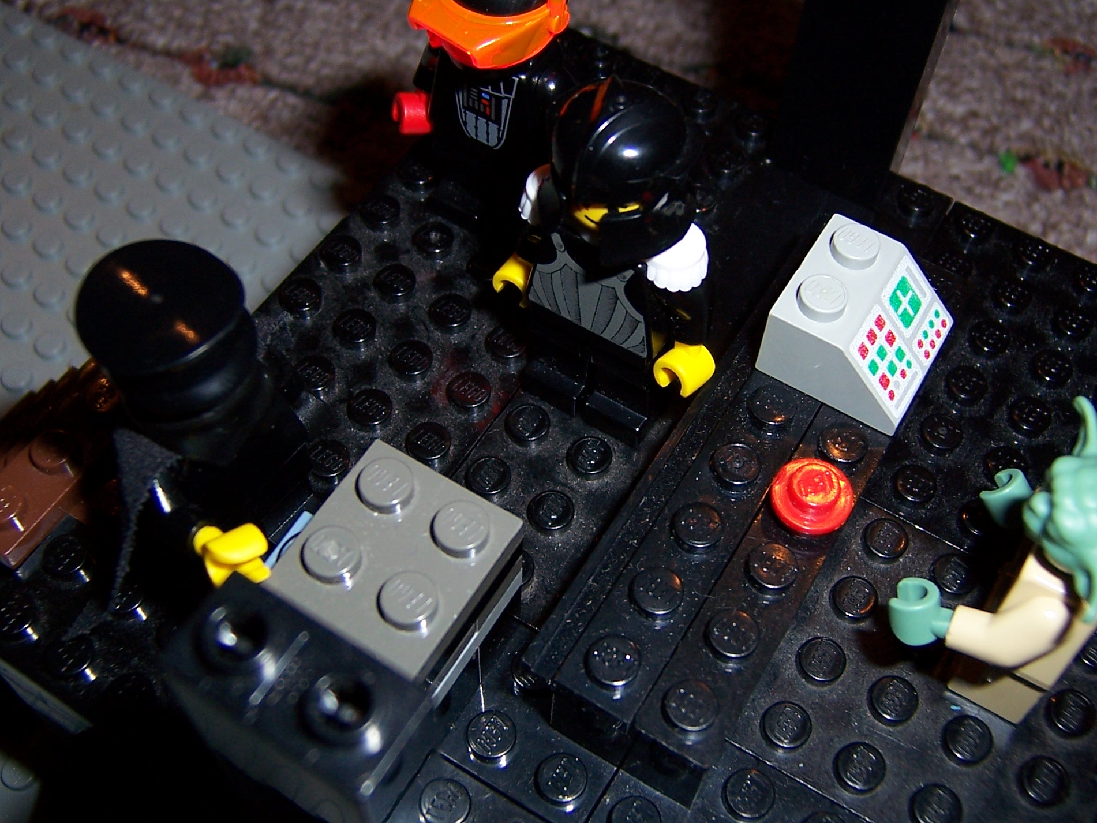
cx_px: 544
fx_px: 1268
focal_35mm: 40
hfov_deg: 46.8
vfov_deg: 35.9
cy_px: 375
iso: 80
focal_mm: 5.5
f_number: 2.8
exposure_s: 1/60
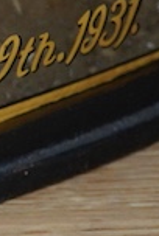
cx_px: -419
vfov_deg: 7.7
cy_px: 107
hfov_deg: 4.8
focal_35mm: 266
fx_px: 1754
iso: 1600
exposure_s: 1/125
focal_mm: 30
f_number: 3.5
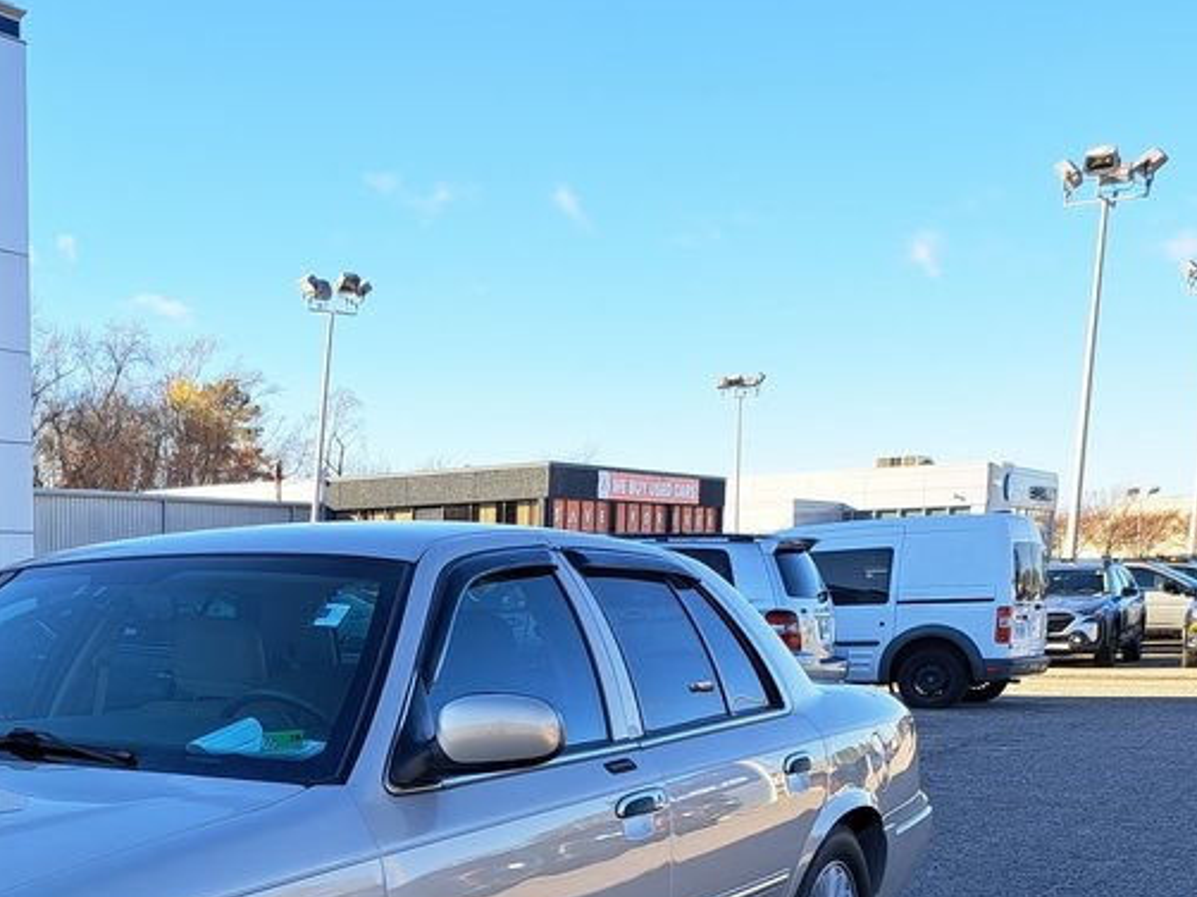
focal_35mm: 49
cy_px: 849
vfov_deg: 28.2
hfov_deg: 35.2
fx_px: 1694
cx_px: -5
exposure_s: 1/439
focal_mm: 5.23
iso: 50
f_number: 1.8
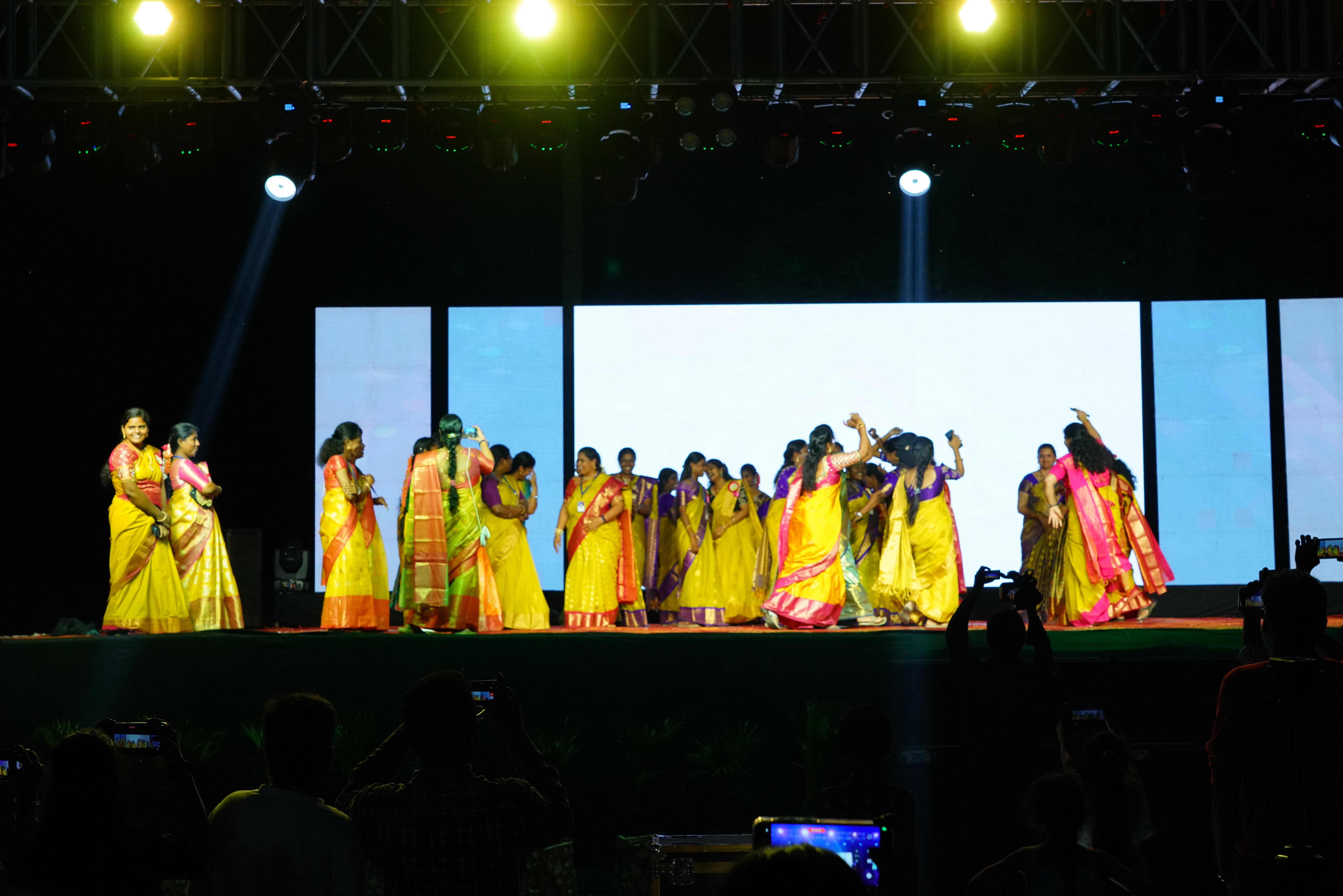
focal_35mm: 57
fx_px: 2127
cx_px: 672
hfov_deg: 35.0
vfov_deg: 23.8
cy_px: 448
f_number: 9
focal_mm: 57
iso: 2500
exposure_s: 1/200
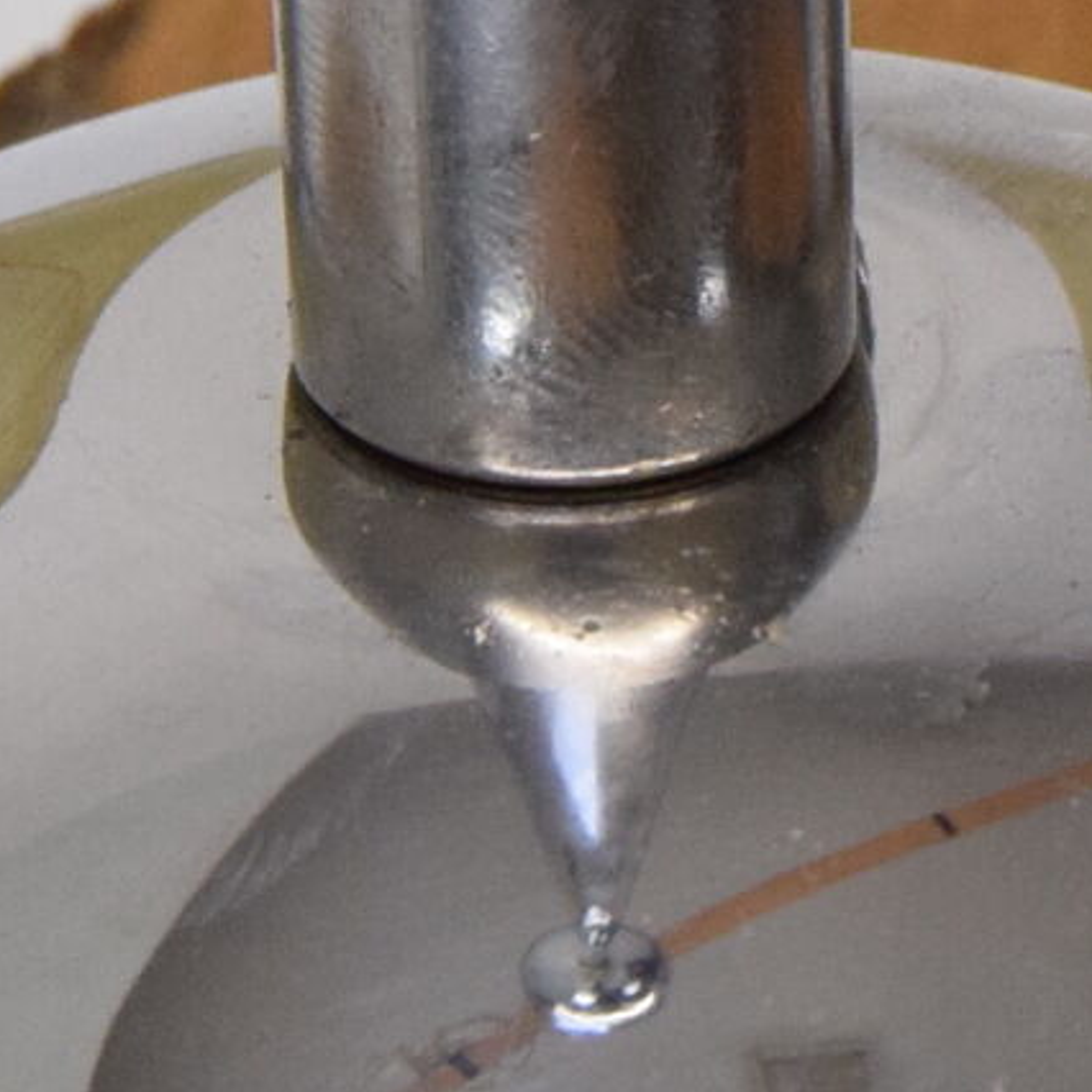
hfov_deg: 6.5
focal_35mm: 269
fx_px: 9601
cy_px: -133
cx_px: 982
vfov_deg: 6.5
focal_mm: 30
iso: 1600
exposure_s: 1/200
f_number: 7.1
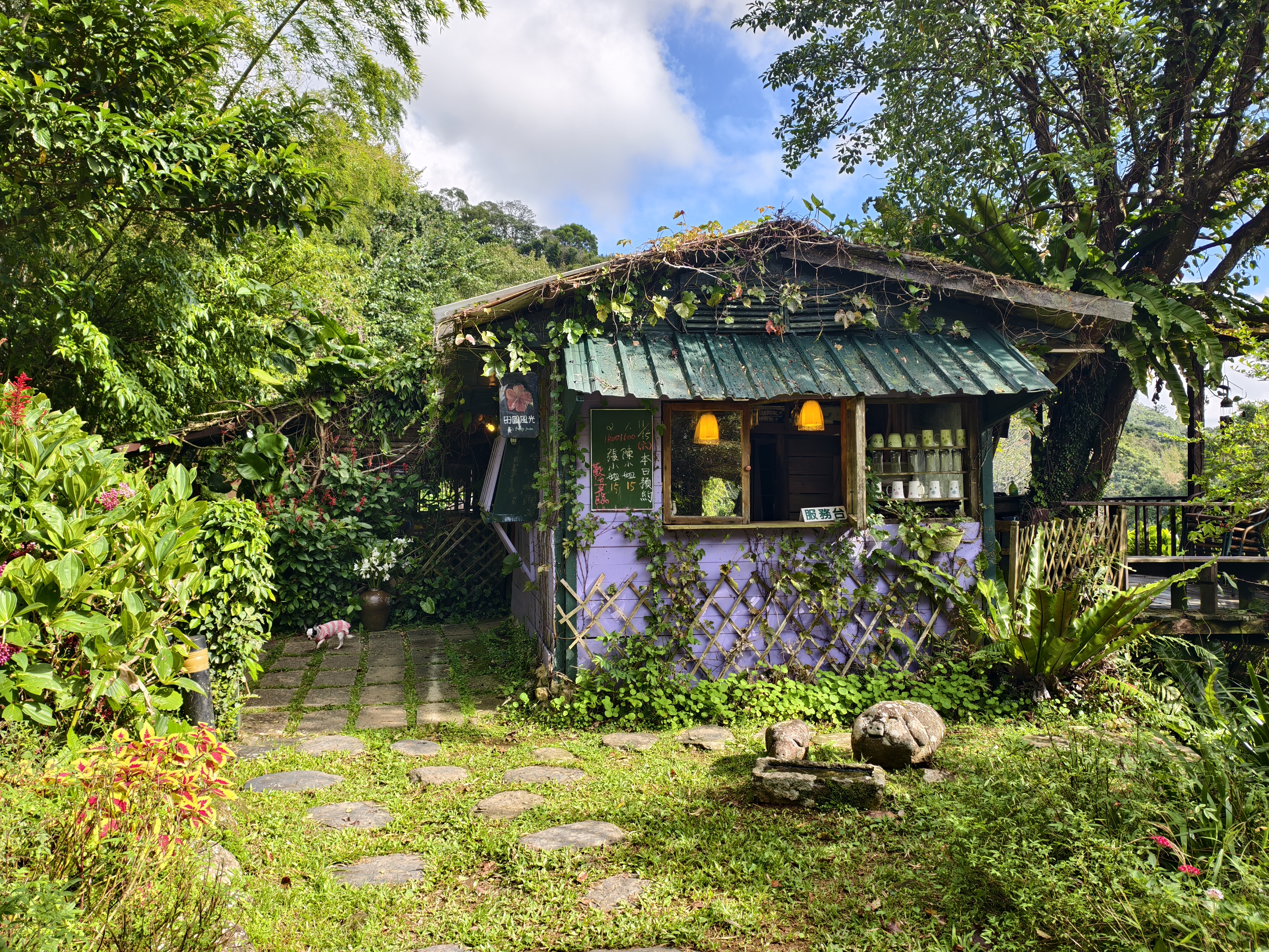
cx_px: 615
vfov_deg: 54.8
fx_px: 916
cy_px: 441
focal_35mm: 25
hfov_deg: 69.4
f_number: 1.57
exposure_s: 1/509
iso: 71
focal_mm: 6.54
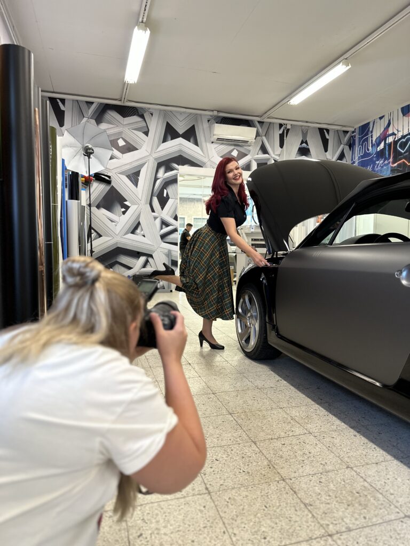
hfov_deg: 56.8
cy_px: 273
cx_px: 205
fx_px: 379
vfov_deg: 71.6
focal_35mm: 24
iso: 160
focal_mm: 6.86
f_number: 1.78
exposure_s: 1/50
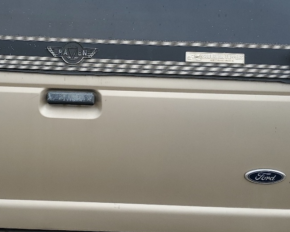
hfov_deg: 30.3
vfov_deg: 24.6
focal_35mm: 62
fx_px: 532
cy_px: 117
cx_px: 107
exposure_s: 1/1667
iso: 50
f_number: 1.5
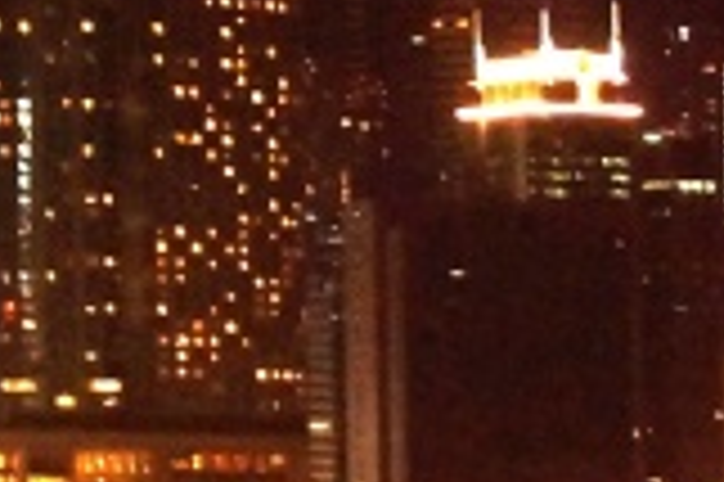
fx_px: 7850
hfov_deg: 4.9
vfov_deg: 3.5
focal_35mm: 391
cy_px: 0
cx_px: -1686
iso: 1600
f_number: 4.5
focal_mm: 35
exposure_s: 1/10
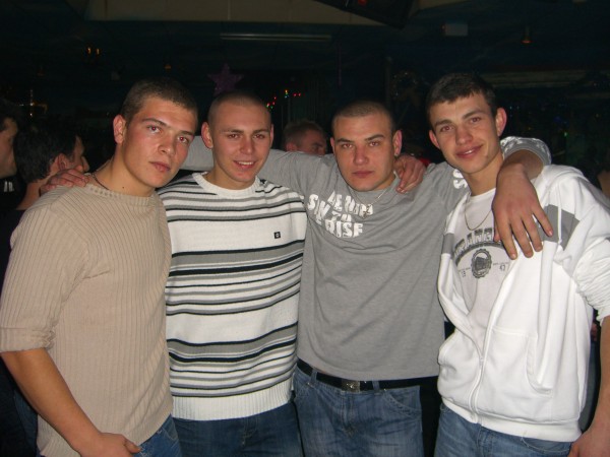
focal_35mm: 38
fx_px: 670
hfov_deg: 49.0
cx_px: 305
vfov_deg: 37.7
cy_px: 228
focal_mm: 7.9
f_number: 2.8
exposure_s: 1/60
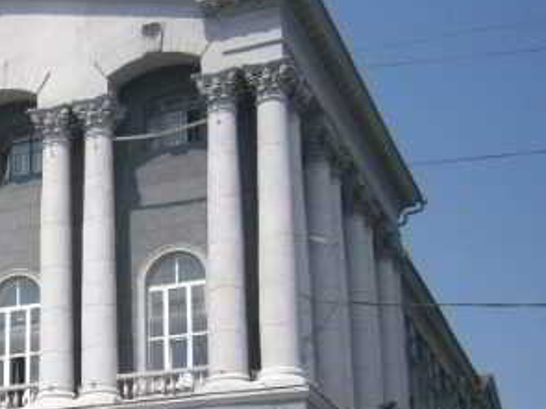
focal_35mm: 84
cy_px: 415
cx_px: -150
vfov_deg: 17.1
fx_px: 1324
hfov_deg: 21.3
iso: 80
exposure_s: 1/250
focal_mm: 5.5
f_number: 8.3
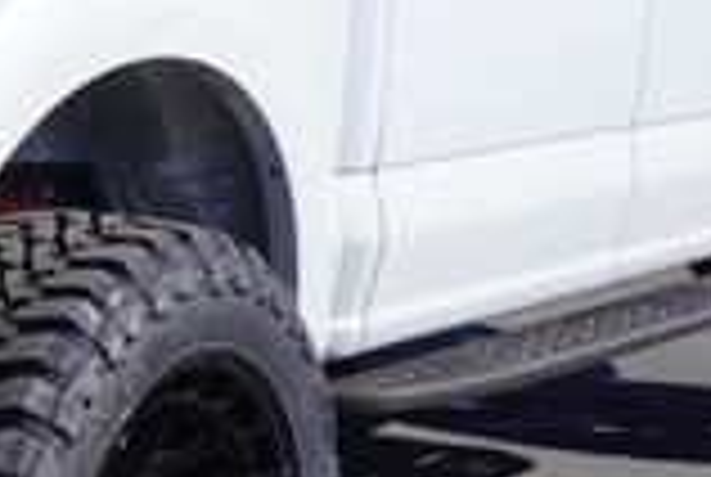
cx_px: -198
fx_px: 2889
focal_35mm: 146
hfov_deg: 13.5
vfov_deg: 9.4
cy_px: 225
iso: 100
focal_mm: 24
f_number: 10
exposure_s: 1/125
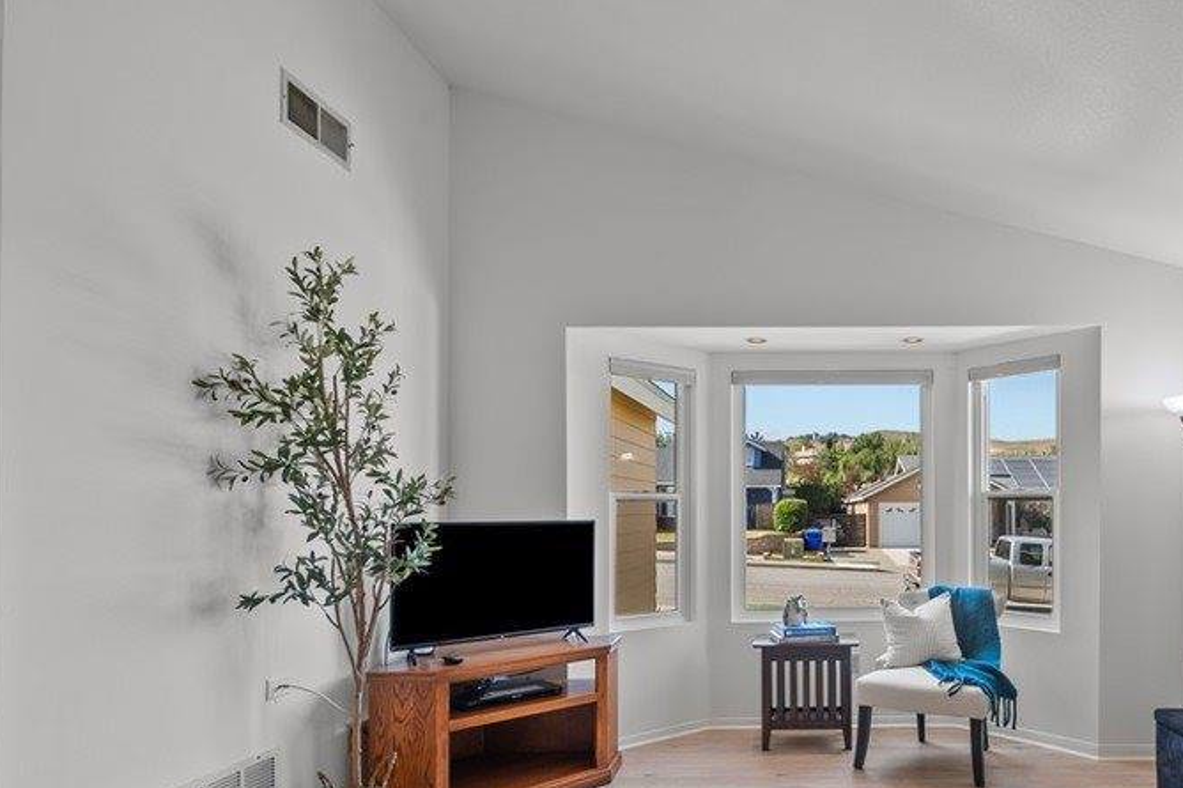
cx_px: 825
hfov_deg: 72.9
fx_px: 756
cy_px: 502
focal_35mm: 23
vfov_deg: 54.3
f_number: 9
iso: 250
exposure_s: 1/6
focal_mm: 15
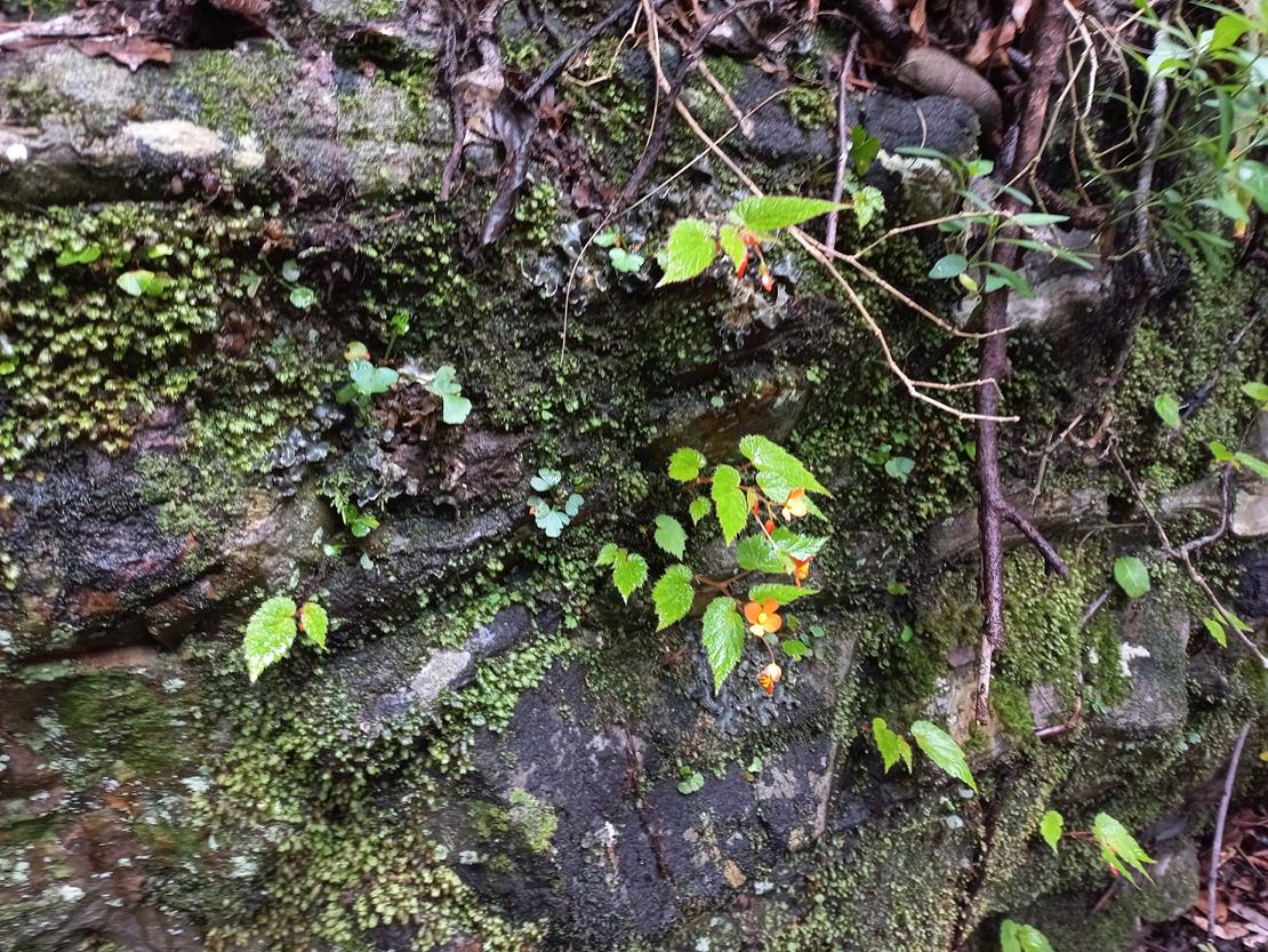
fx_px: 916
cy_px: 476
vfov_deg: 54.9
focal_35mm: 25
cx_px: 634
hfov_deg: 69.4
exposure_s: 1/49
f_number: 1.8
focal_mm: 4.6
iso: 80
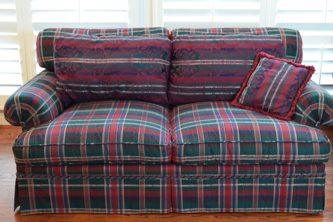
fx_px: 459
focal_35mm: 50
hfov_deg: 39.9
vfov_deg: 27.3
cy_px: 107
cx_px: 174
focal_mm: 31
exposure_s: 1/15
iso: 1250
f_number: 6.3
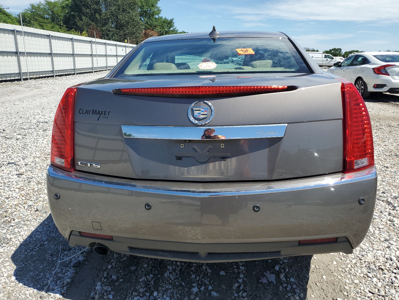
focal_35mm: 26
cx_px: 200
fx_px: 300
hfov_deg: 67.3
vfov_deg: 53.1
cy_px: 150
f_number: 1.5
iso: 50
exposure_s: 1/3333
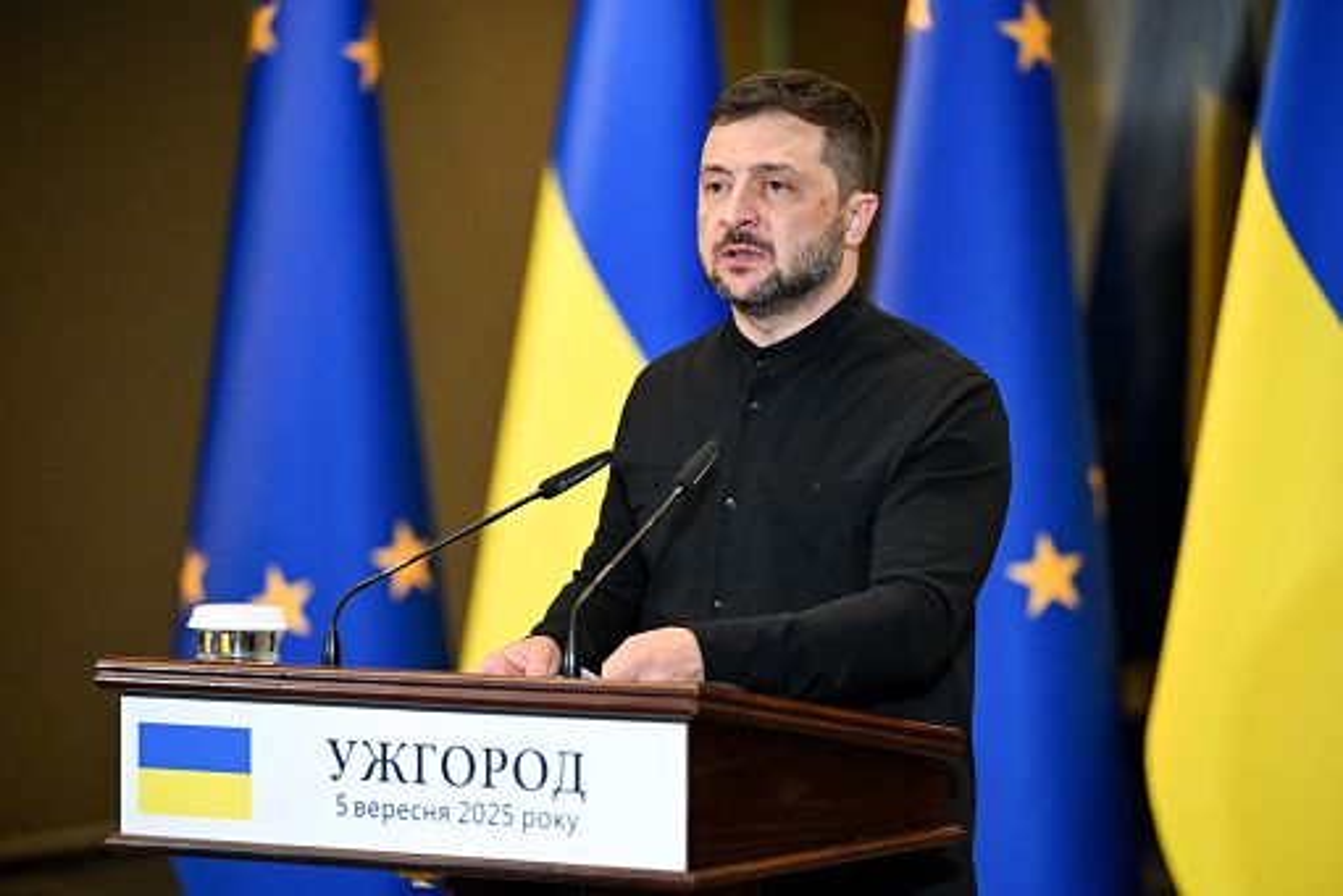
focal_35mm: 145
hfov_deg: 14.1
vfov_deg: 9.5
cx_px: 672
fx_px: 5411
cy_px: 448
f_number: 3.2
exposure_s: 1/640
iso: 5000
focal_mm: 145
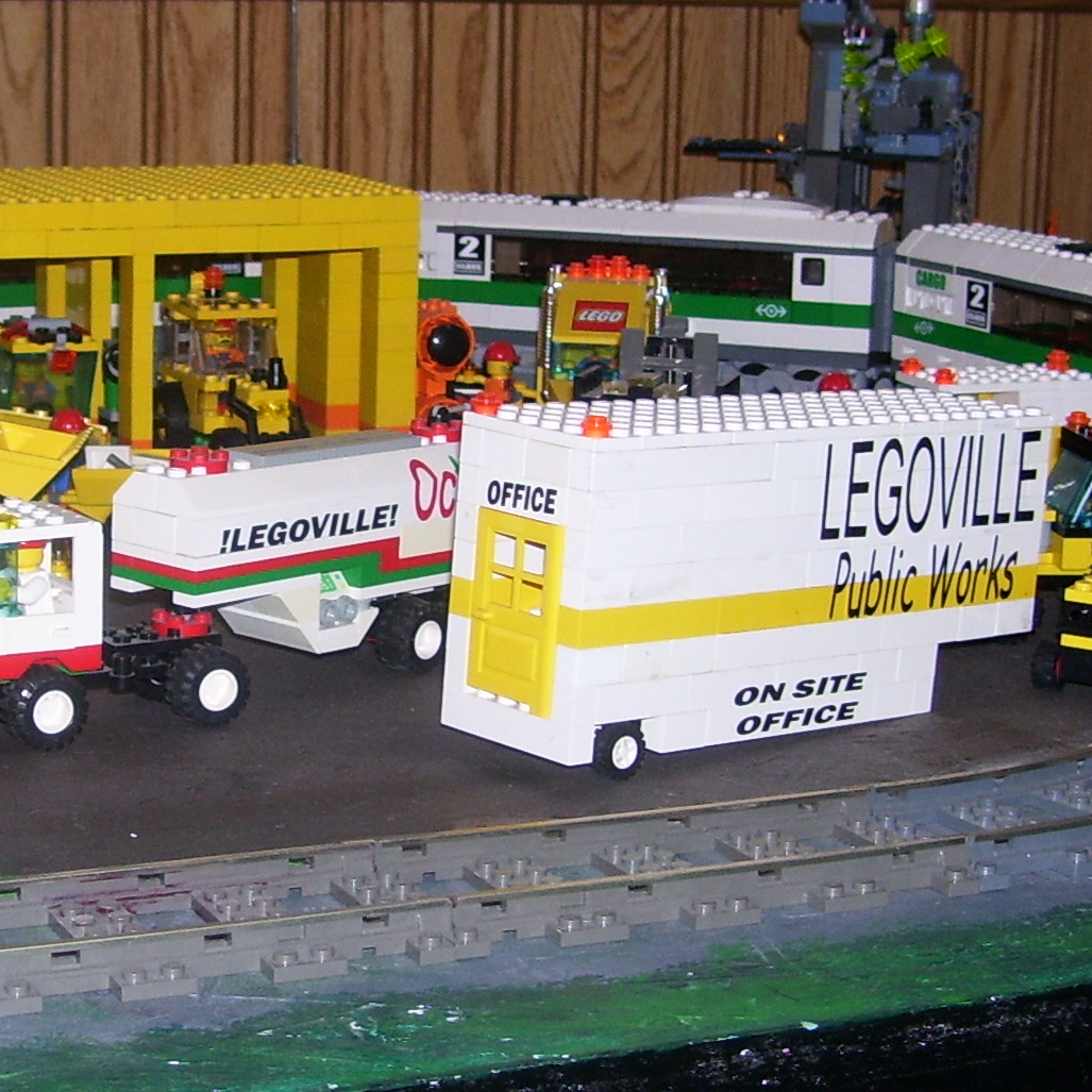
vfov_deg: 21.1
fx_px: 2927
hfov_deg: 20.9
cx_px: 215
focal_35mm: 82
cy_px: 478
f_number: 2.7
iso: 80
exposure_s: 1/60
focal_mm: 6
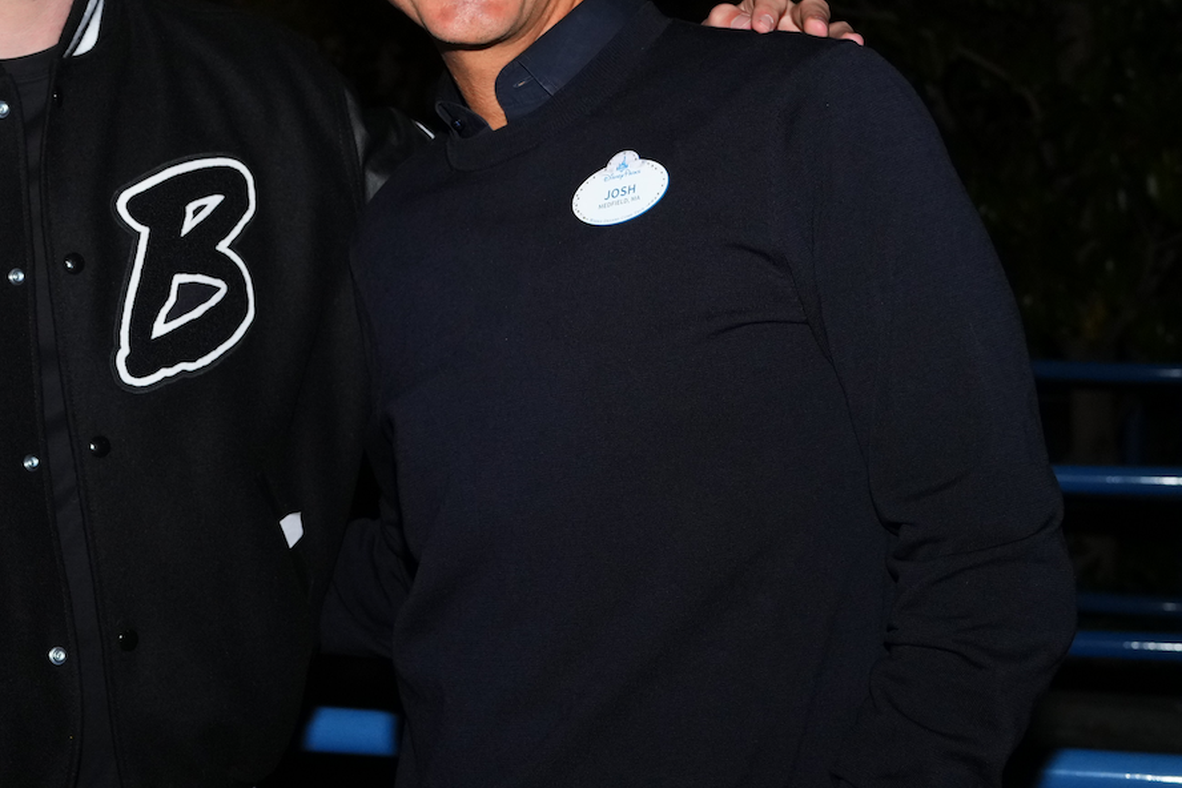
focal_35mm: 80
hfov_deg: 25.1
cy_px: 242
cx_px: 288
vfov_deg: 17.0
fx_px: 2626
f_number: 5.6
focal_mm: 37
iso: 2000
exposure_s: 1/160
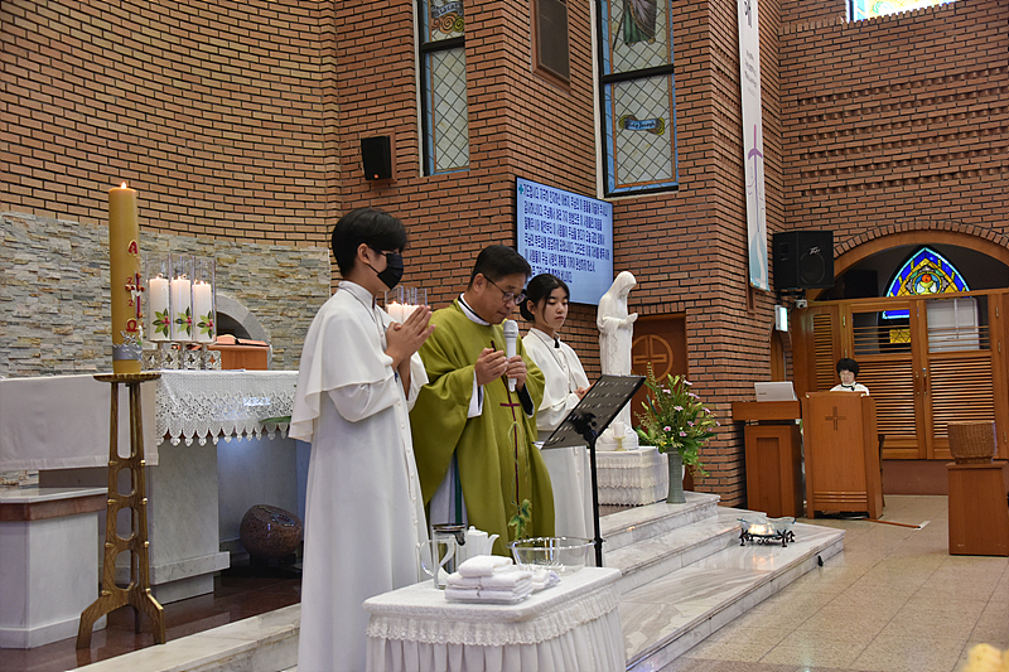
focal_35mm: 42
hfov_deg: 46.4
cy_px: 336
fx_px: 1177
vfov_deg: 31.9
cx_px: 504
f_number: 4.5
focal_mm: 42
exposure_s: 1/125
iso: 2000
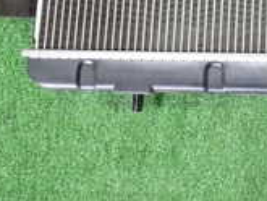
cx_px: 359
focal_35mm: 91
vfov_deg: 14.6
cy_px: -144
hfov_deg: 19.6
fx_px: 702
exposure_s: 1/30
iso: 200
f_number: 2
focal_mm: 4.5
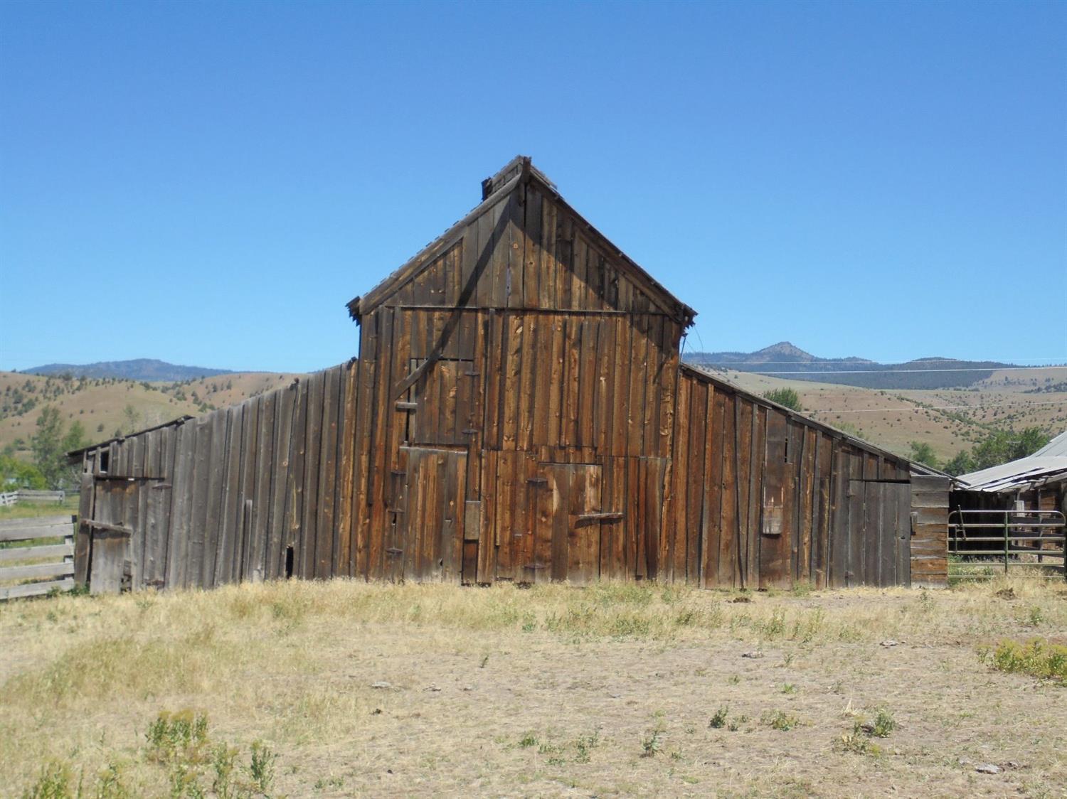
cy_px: 400
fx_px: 1325
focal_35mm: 43
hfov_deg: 43.9
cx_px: 534
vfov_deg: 33.6
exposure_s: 1/500
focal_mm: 7.8
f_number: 4.5
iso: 100
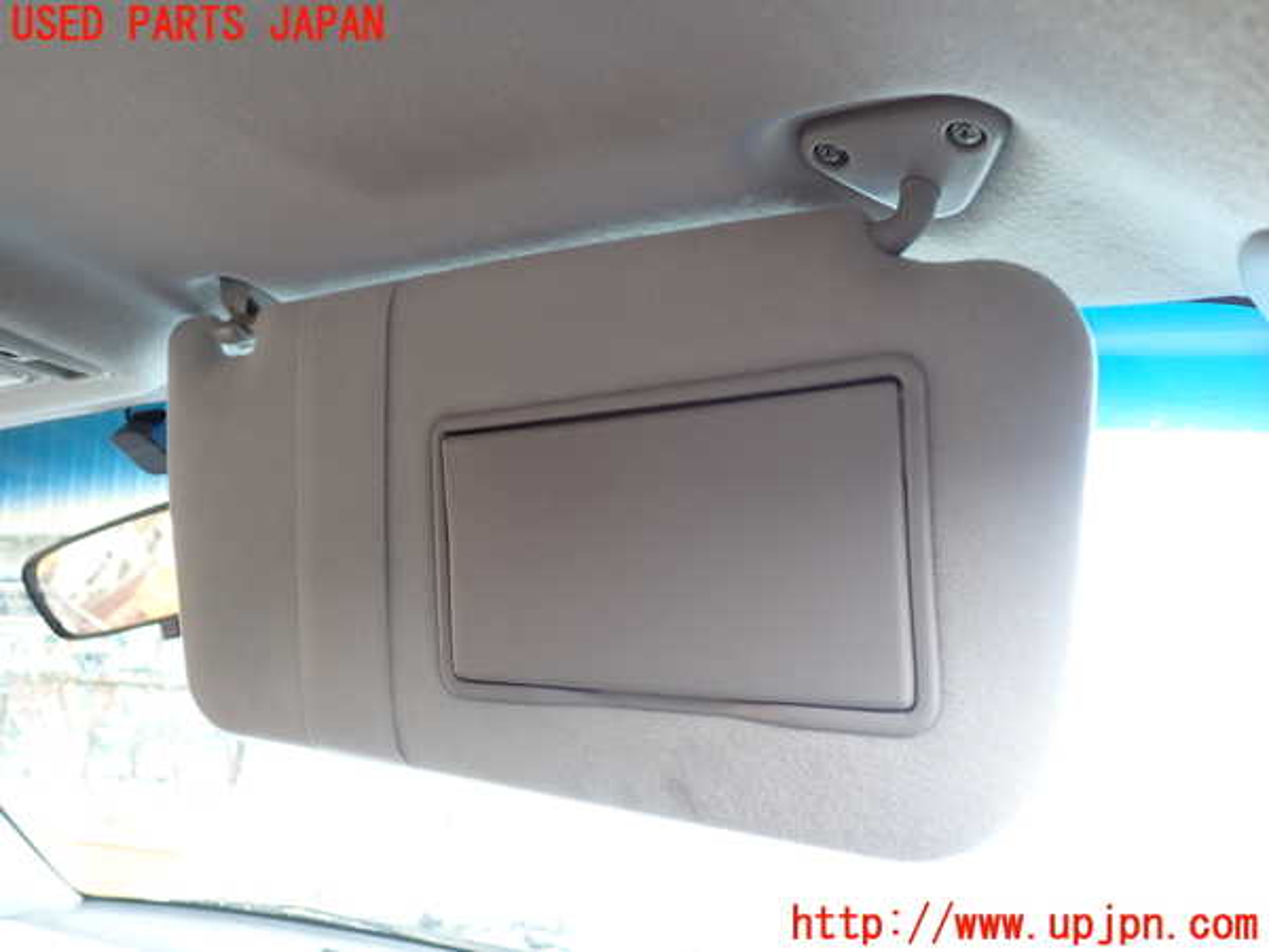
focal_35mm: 30
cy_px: 476
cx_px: 634
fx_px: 1100
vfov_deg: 46.8
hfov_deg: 60.0
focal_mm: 5.4
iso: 125
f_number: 2.3
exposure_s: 1/60
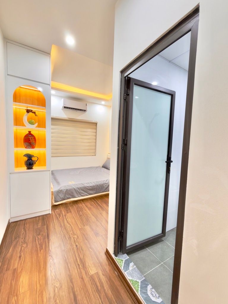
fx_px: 132
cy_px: 152
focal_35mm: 15
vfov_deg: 98.2
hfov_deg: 81.7
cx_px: 114
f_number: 2.2
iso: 80
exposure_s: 1/25
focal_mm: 2.22
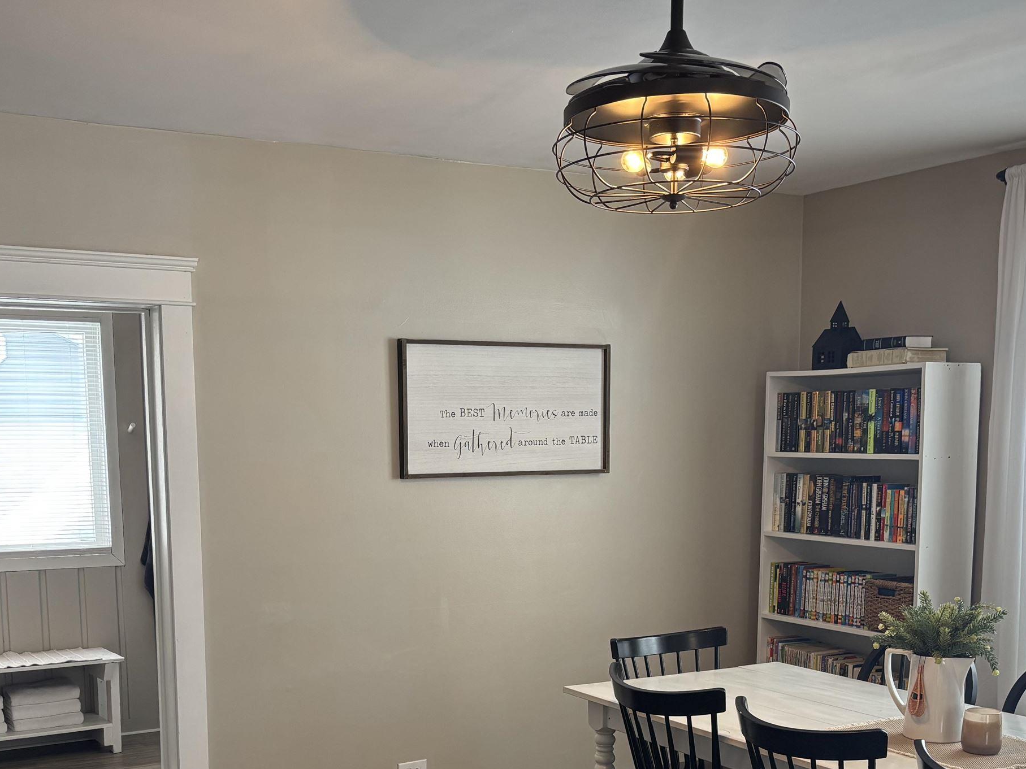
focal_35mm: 44
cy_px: 615
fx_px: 1304
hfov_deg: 42.9
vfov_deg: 32.0
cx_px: 481
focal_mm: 5.96
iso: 125
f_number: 1.6
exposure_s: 1/120
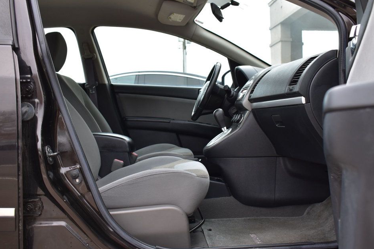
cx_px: 193
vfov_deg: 35.4
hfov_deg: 51.2
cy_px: 118
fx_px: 390
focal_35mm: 38
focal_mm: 23
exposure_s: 1/20
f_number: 6.3
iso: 400
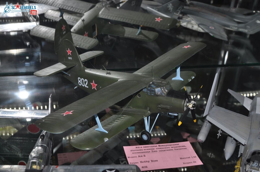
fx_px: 498
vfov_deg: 19.7
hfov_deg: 29.3
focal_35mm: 69
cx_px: 130
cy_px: 86
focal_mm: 46
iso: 200
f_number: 10
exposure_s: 1/200
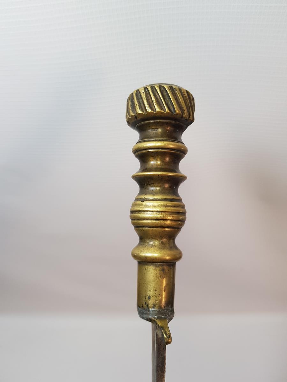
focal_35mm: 26
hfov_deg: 53.1
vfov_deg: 67.3
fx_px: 287
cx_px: 144
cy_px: 191
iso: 40
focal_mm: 4.3
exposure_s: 1/141
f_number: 1.7
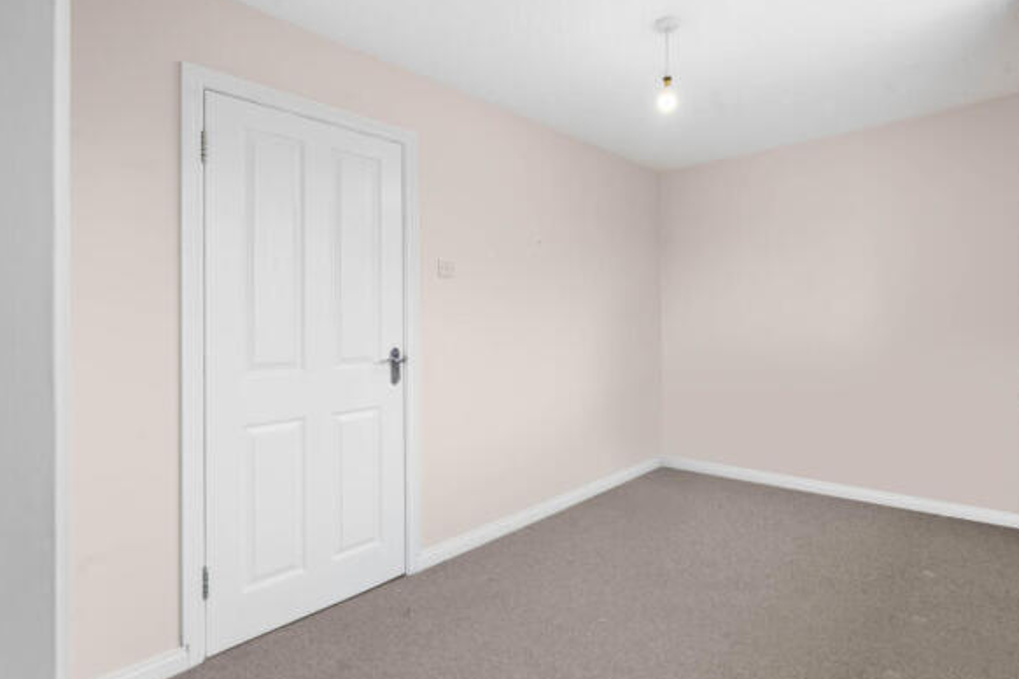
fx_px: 509
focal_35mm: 18
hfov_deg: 89.6
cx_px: 568
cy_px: 318
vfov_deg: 67.3
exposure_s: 1/2.5
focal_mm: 16
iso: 320
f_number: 8
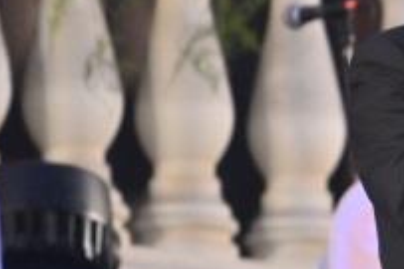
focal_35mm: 1510
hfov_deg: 1.4
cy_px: 145
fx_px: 16931
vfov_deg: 0.9
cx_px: 740
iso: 500
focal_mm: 200
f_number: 2.8
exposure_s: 1/320
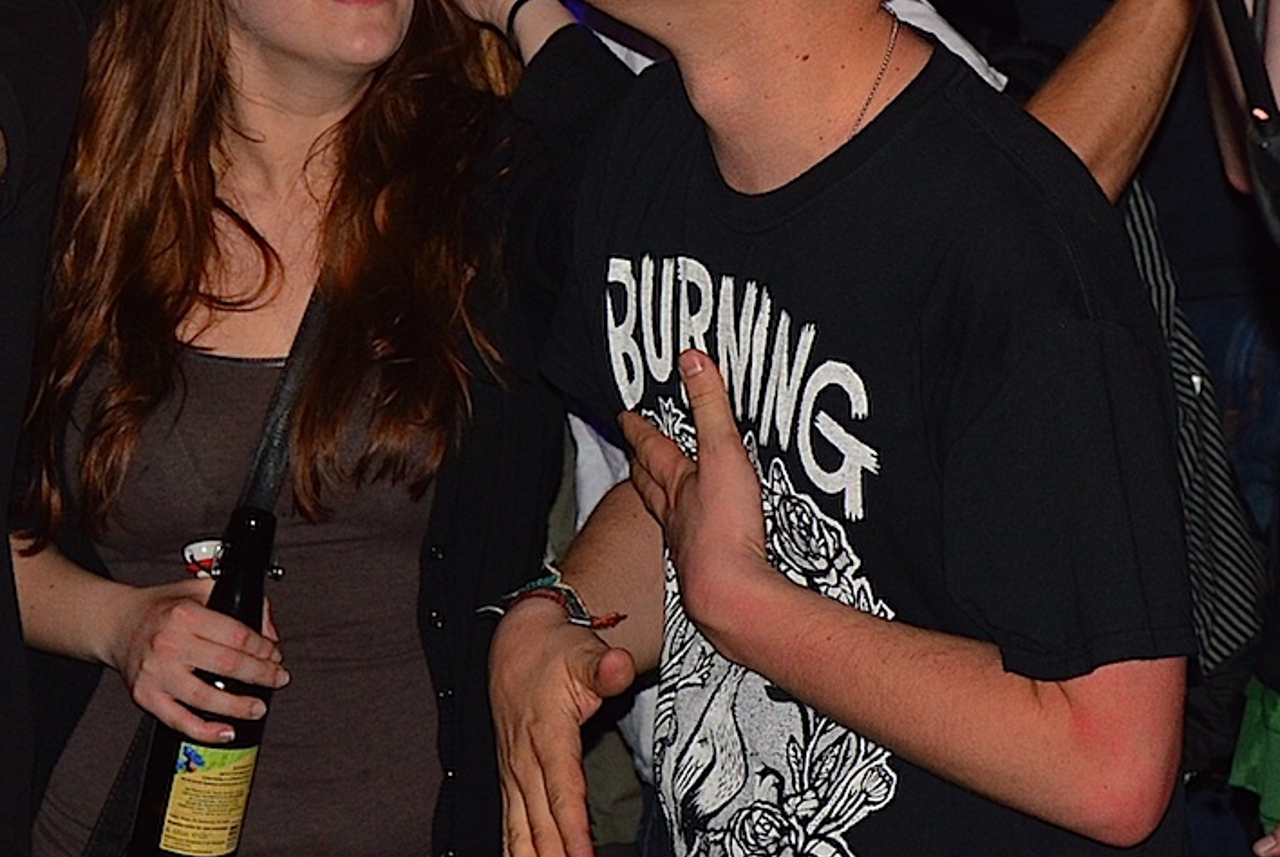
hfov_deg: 11.2
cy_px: -135
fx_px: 6515
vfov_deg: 7.5
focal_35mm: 183
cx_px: 931
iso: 400
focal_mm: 48
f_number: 4.8
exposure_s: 1/60
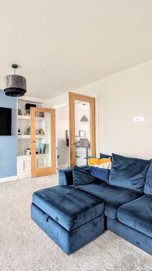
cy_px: 134
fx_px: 129
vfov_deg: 92.7
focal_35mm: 18
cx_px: 52
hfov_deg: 59.7
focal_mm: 2.02
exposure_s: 1/35.6
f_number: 1.7
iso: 51
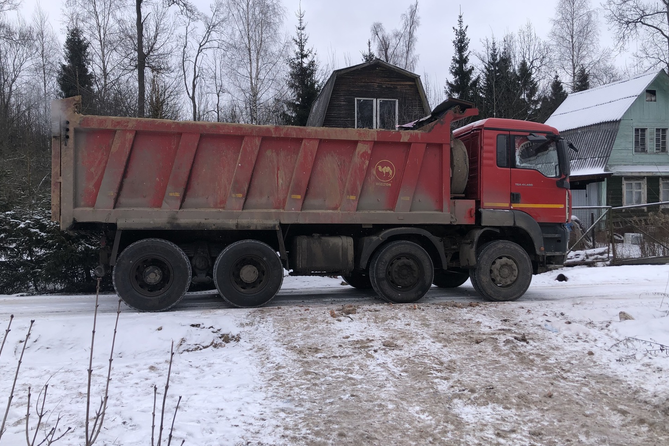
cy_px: 229
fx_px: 558
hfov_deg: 61.9
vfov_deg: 43.6
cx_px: 334
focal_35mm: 30
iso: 20
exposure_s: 1/571
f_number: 1.8
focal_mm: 4
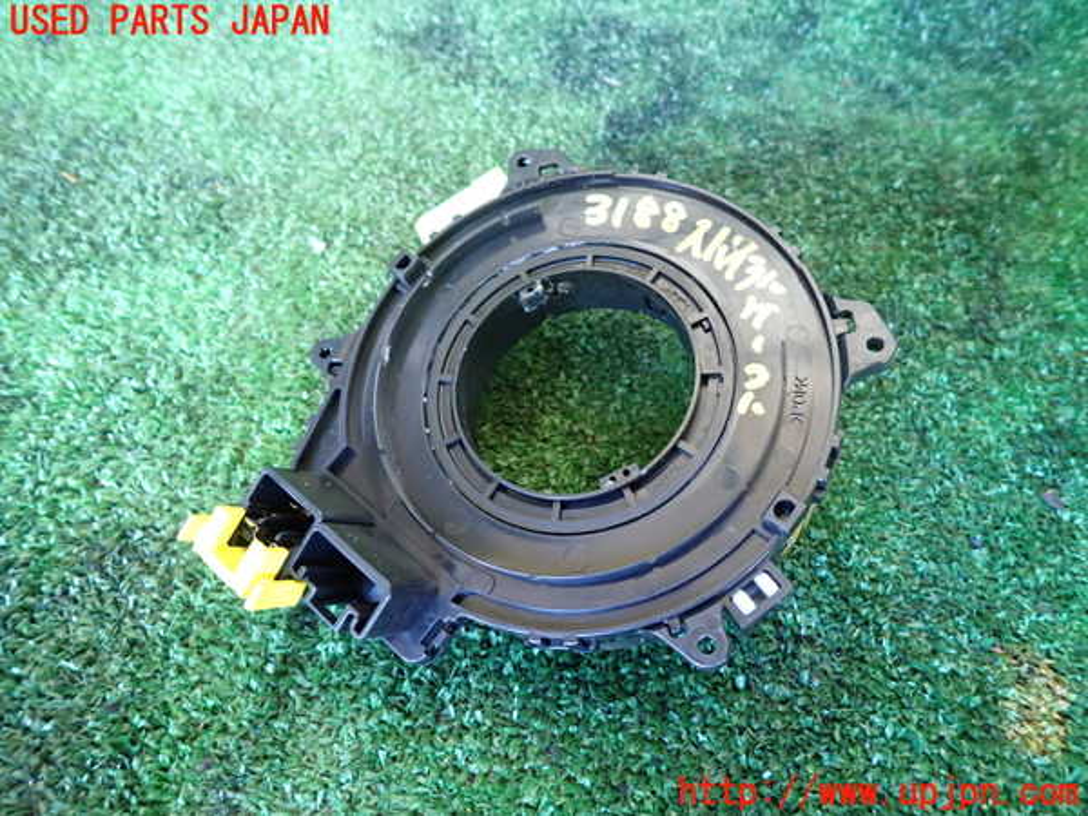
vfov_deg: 54.9
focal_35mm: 25
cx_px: 544
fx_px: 786
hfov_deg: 69.4
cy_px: 408
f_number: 2
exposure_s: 1/30
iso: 500
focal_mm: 4.5
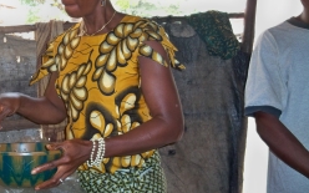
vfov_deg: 23.1
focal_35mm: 56
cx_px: 77
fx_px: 472
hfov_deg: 35.5
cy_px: 84
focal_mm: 6.2
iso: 200
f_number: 3.5
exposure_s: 1/30
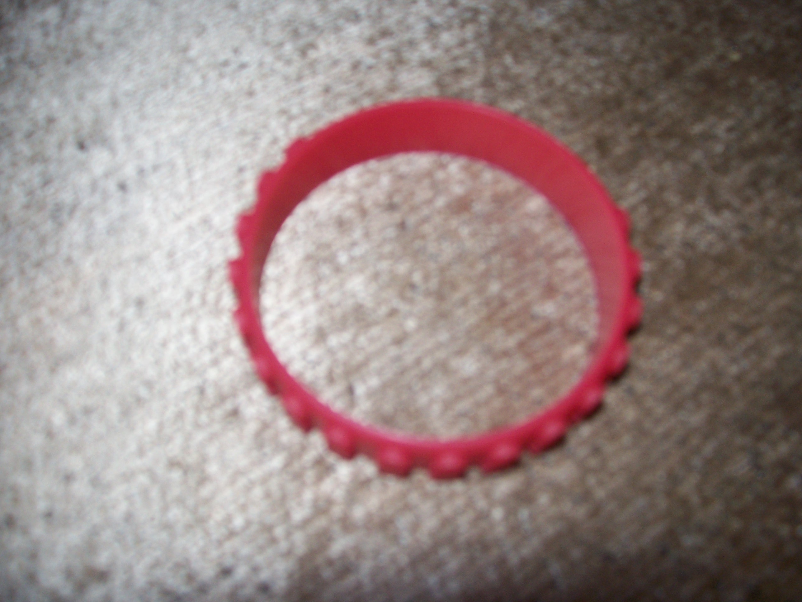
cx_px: 401
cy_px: 301
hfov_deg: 54.0
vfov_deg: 41.8
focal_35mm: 34
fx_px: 788
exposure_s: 1/60
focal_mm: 5.6
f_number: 2.7
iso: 125
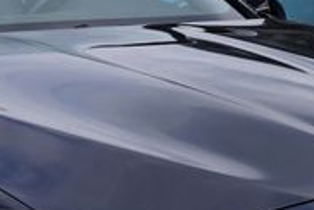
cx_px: 91
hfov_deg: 14.0
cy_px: 132
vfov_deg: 9.4
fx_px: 1276
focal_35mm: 146
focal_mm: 26
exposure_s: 1/250
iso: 100
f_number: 8
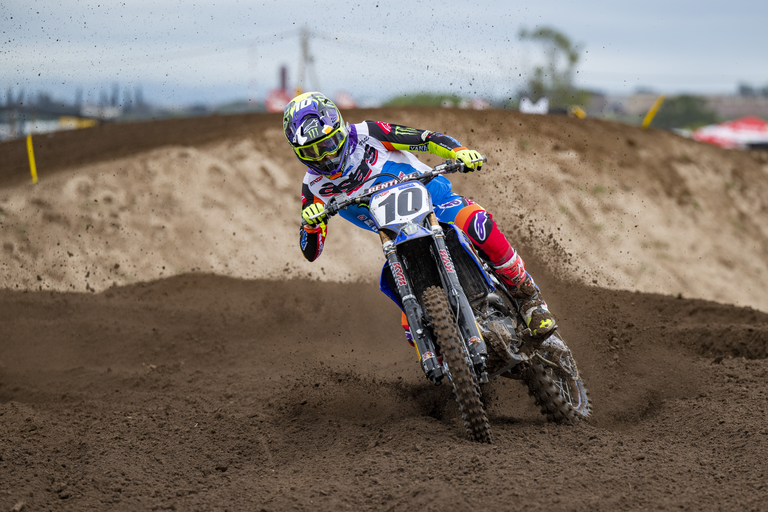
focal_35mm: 200
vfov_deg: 6.9
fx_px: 4266
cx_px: 384
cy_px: 256
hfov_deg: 10.3
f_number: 4
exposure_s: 1/1250
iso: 200
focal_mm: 200
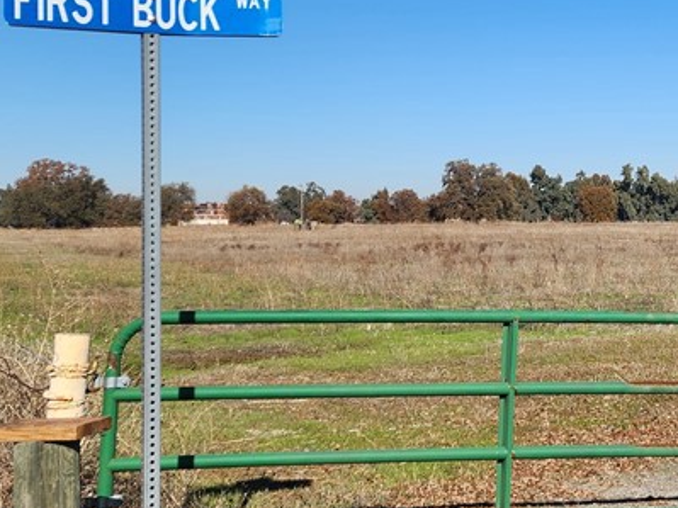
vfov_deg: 24.5
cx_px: 705
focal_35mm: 59
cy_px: 126
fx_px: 1155
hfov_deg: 30.1
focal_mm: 6.4
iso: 12
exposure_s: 1/1380
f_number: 1.8
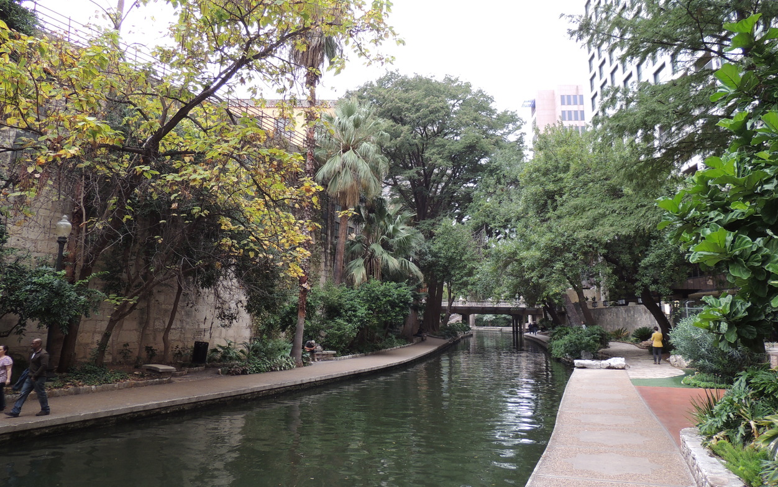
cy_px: 201
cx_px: 383
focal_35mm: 26
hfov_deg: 70.4
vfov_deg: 47.4
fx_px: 551
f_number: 3
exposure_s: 1/40
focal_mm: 4.3
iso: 100
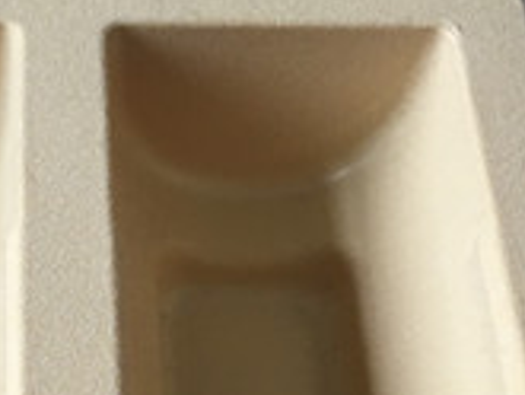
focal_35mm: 88
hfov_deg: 21.6
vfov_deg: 16.2
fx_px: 1336
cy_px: 454
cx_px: 25
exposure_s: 1/33
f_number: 2.2
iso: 50
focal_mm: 4.15
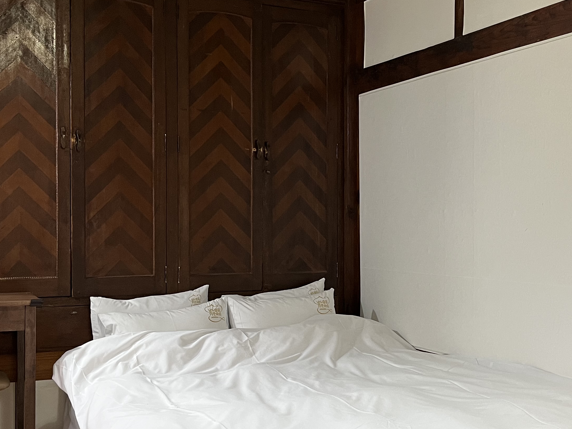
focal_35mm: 48
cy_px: 238
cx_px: 304
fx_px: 793
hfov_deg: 39.6
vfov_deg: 30.2
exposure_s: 1/60
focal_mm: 5.1
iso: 160
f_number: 1.6
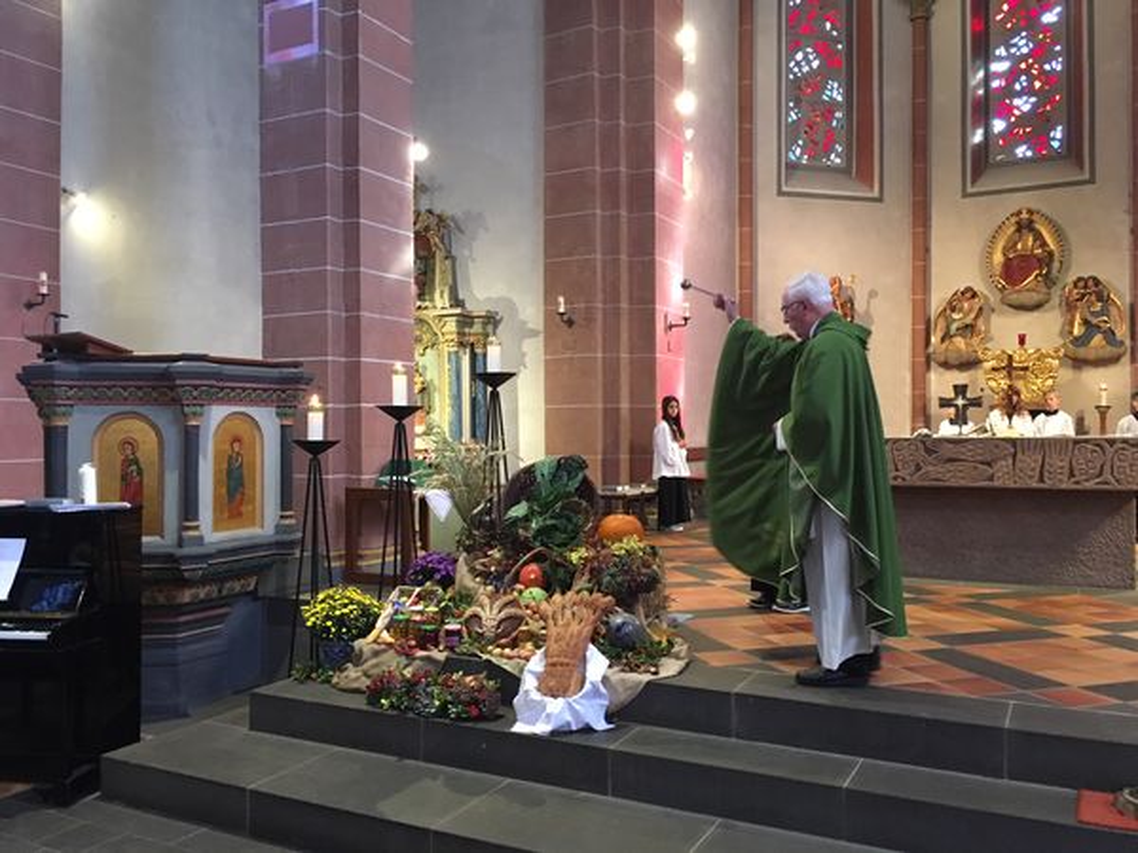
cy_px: 426
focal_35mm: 29
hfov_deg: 61.7
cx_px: 569
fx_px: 953
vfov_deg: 48.2
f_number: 2.2
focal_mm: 4.15
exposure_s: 1/17
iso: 200
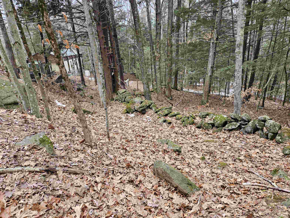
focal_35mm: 23
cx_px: 145
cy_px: 109
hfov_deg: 73.9
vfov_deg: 58.9
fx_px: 193
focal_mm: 5.4
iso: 80
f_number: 1.8
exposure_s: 1/120
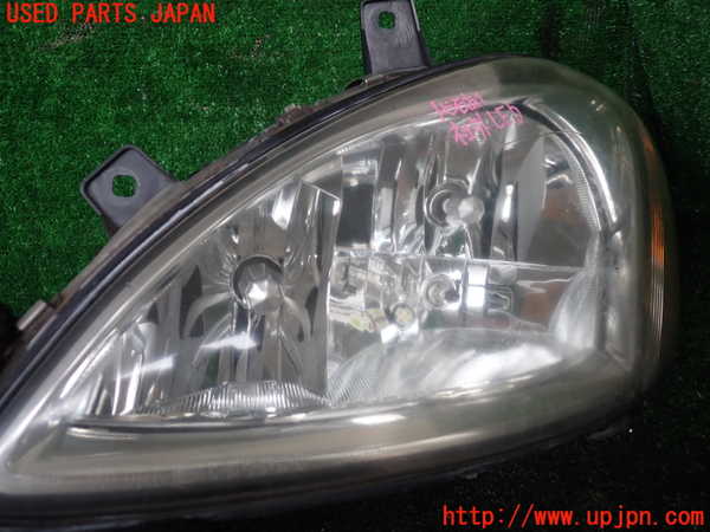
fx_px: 615
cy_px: 266
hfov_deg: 60.0
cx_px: 355
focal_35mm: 30
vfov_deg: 46.8
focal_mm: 5.4
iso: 200
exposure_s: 1/50
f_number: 2.3
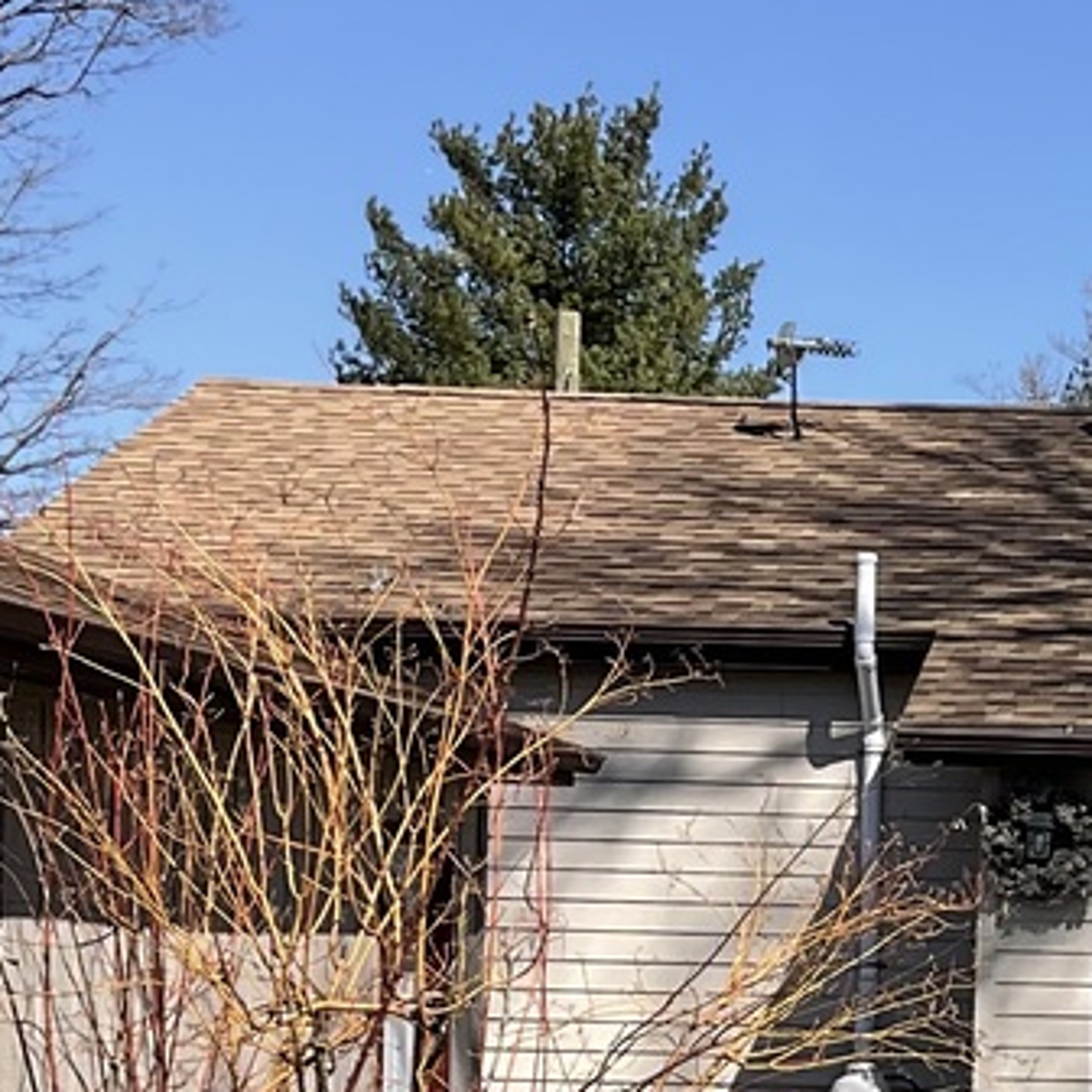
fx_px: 3926
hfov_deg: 14.9
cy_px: 1037
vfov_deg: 15.6
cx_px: 1531
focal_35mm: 110
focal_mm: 3
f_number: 1.8
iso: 16
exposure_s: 1/1984
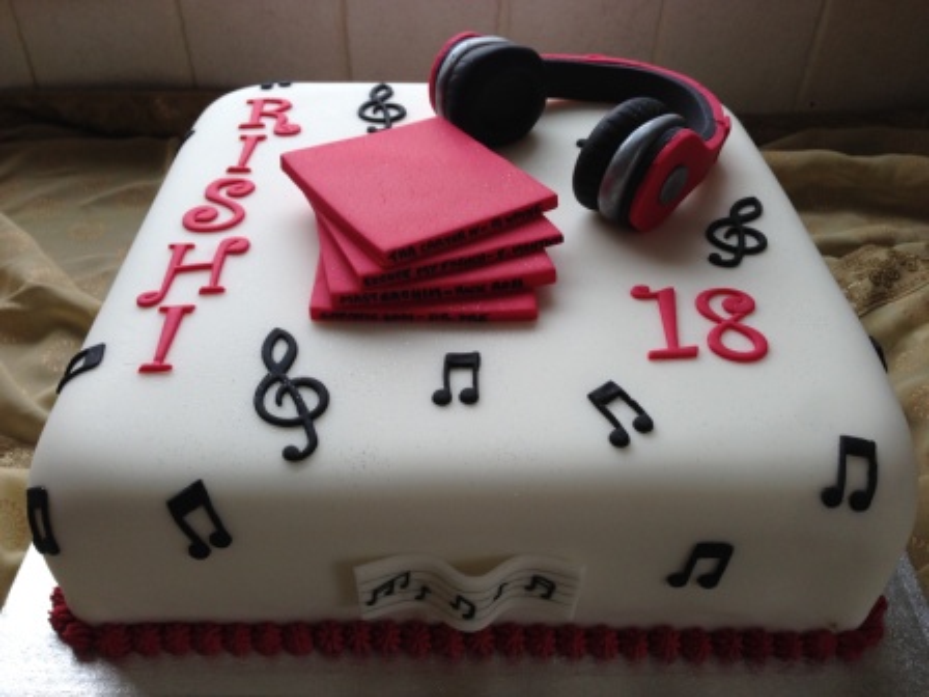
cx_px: 464
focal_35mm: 33
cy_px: 348
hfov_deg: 55.4
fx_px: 886
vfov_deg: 42.9
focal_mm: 4.12
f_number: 2.4
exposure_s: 1/198
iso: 50
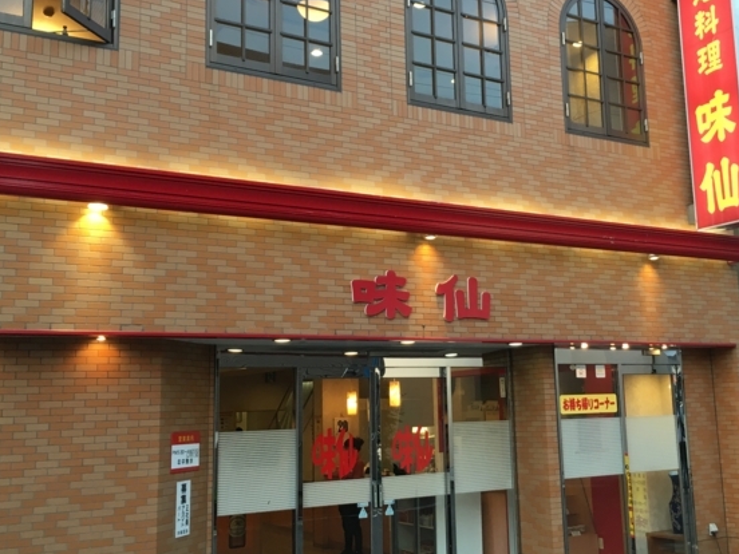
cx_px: 434
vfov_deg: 34.3
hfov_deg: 44.6
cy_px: 249
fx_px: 897
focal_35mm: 42
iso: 25
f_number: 2.2
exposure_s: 1/30
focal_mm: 4.15
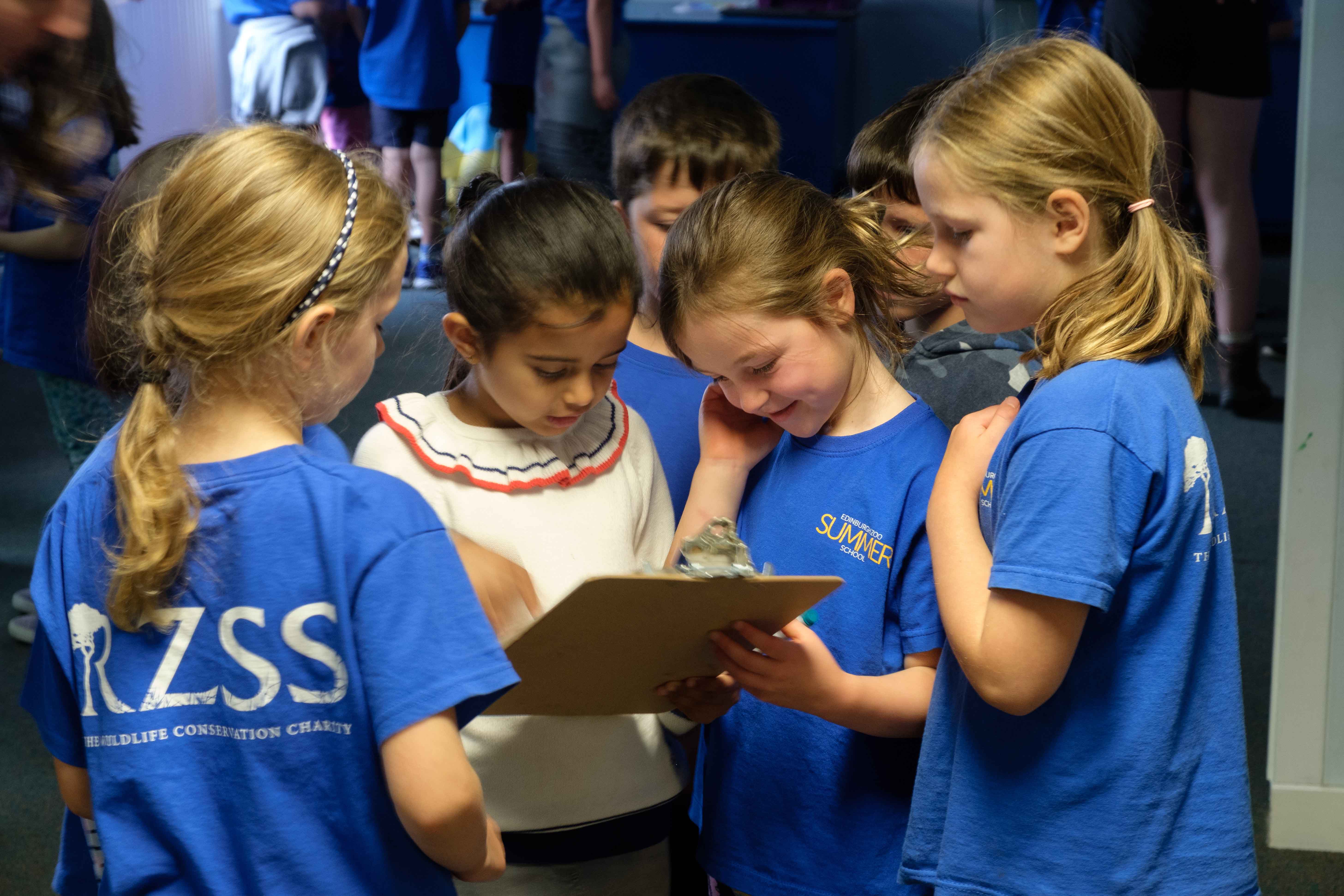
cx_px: 672
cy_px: 448
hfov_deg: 25.7
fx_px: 2949
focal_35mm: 79
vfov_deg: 17.3
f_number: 6.4
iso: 1600
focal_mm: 52.7
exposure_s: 1/8
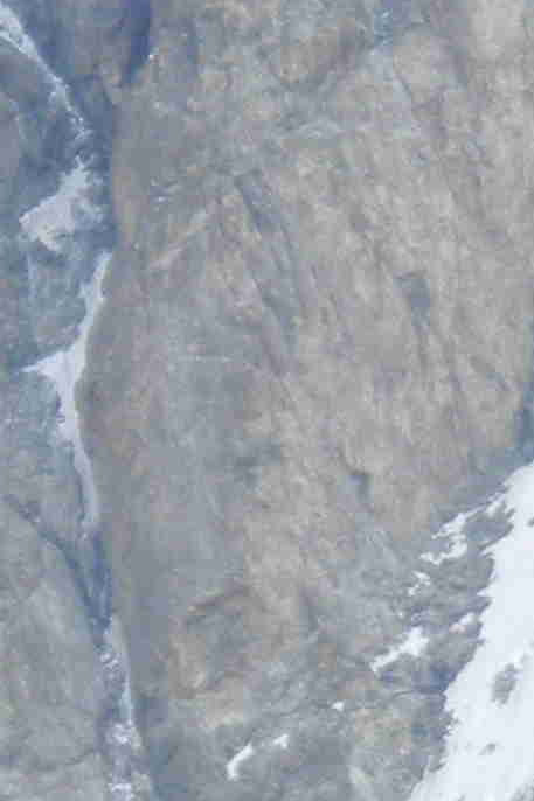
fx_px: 18898
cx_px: 243
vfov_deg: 2.4
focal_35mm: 849
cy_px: 536
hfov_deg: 1.6
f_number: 5.8
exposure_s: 1/129
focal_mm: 25
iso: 80
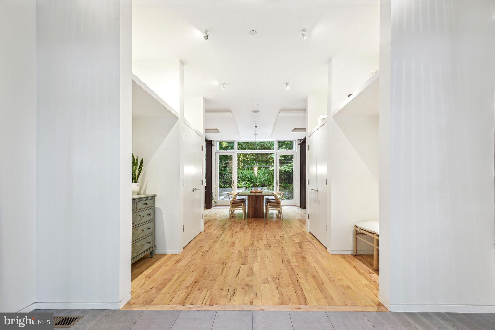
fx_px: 220
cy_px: 165
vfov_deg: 73.7
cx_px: 248
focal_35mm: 16
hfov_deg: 96.7
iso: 400
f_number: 8
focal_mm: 16
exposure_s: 1/15
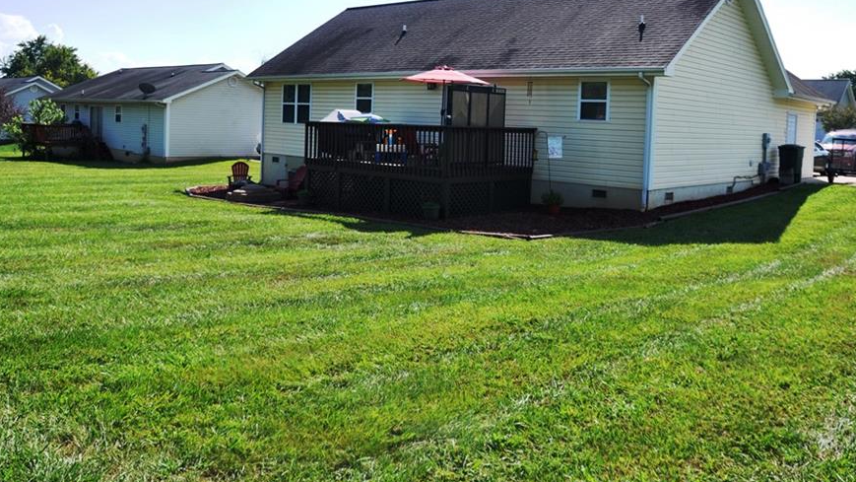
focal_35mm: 54
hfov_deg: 38.7
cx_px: 486
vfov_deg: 22.3
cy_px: 152
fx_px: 1217
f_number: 9
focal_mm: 29
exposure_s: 1/320
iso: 200
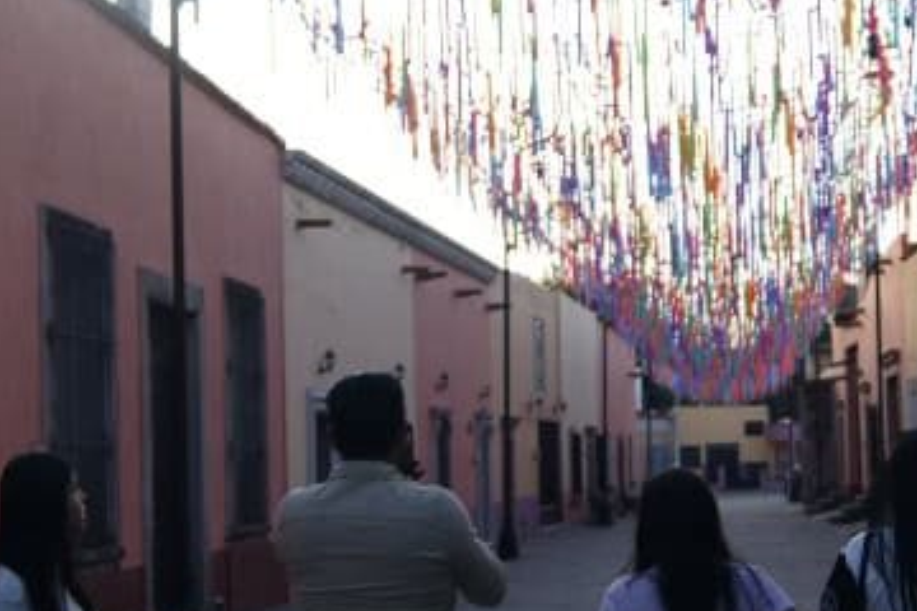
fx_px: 1834
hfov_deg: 28.0
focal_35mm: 72
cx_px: 530
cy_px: 359
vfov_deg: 18.9
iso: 100
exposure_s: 1/80
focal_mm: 24
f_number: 4.5
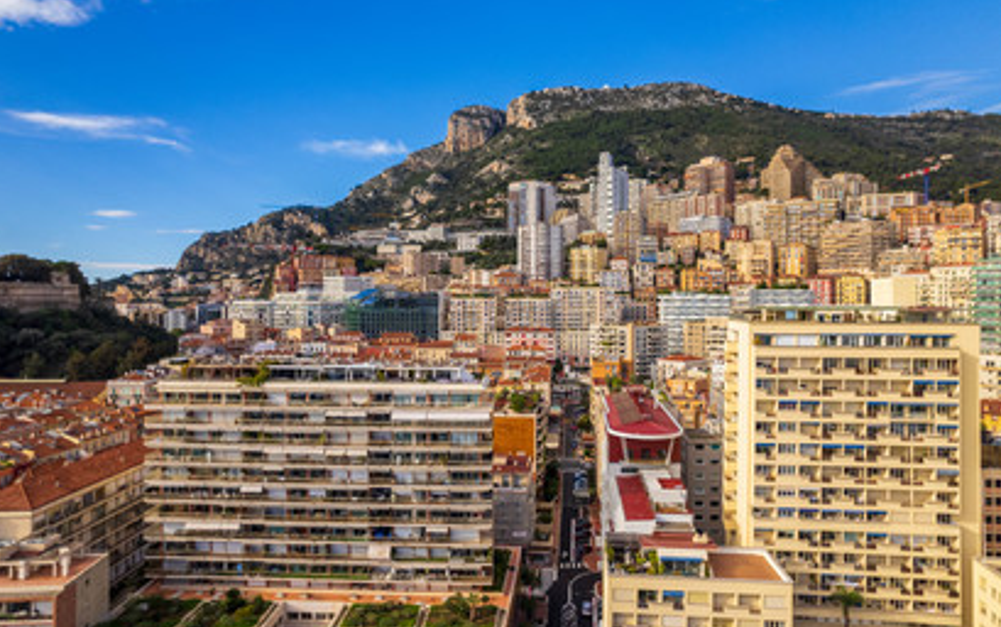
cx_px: 494
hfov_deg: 77.1
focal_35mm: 23
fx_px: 628
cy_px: 299
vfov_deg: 53.0
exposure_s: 1/60
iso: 200
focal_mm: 8.4
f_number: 2.8
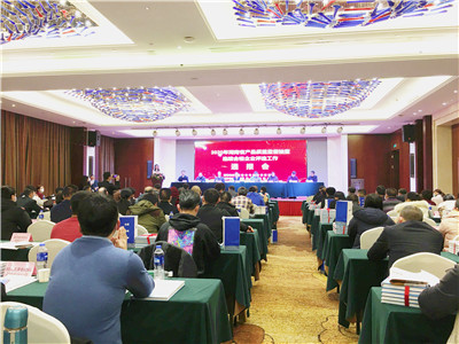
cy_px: 172
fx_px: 385
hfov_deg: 61.7
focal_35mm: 29
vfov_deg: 48.2
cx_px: 230
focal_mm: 4.15
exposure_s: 1/33
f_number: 2.2
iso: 32
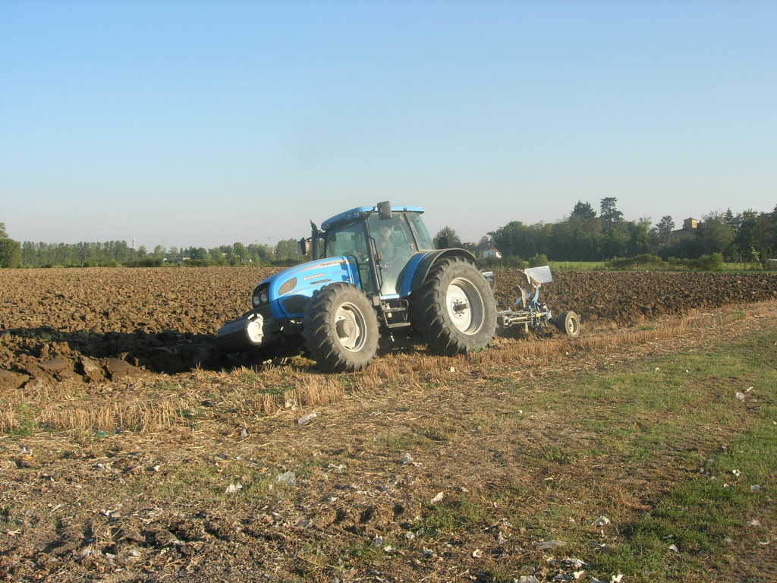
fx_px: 853
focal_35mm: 38
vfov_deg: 37.7
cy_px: 292
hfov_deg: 49.0
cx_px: 388
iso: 64
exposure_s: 1/284
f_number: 4.8
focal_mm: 7.8
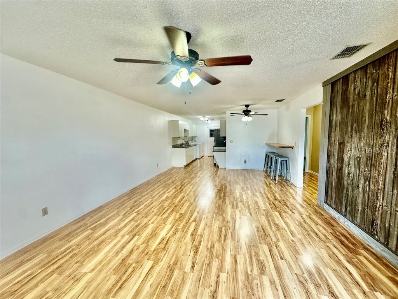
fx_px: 161
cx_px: 199
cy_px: 150
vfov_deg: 85.7
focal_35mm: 14
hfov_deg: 102.1
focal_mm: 2.22
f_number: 2.2
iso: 100
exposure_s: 1/120
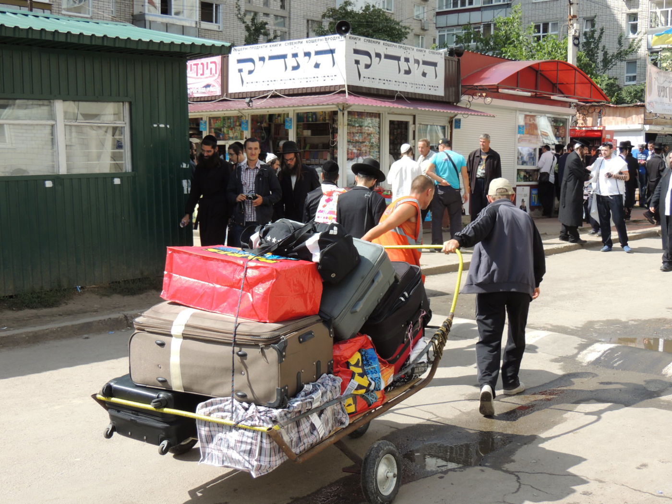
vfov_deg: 30.9
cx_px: 336
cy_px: 252
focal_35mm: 47
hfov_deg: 40.4
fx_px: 912
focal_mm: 8.3
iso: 100
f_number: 3.5
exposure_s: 1/500
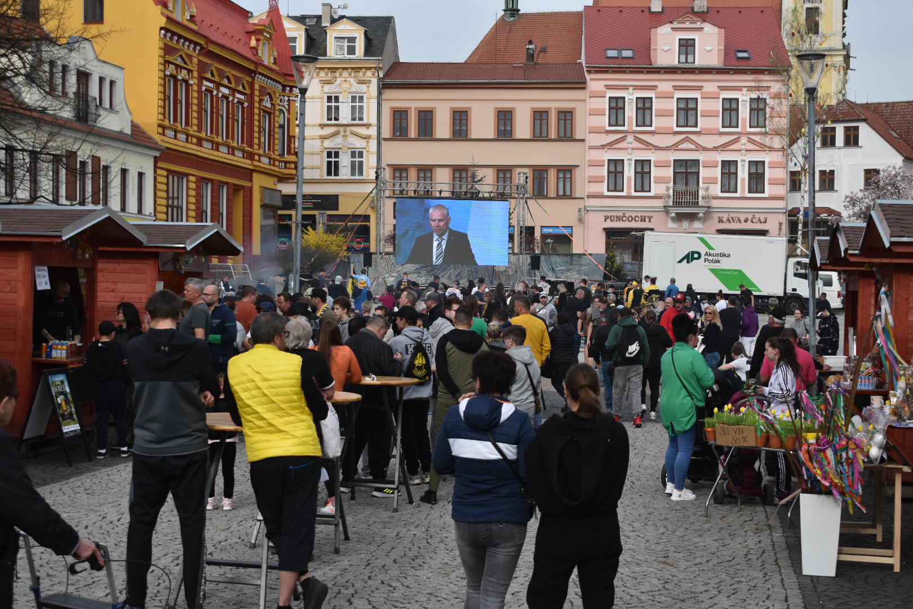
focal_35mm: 60
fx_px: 1522
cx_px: 456
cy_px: 304
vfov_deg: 22.6
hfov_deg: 33.4
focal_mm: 40
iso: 400
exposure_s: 1/1600
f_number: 5.6
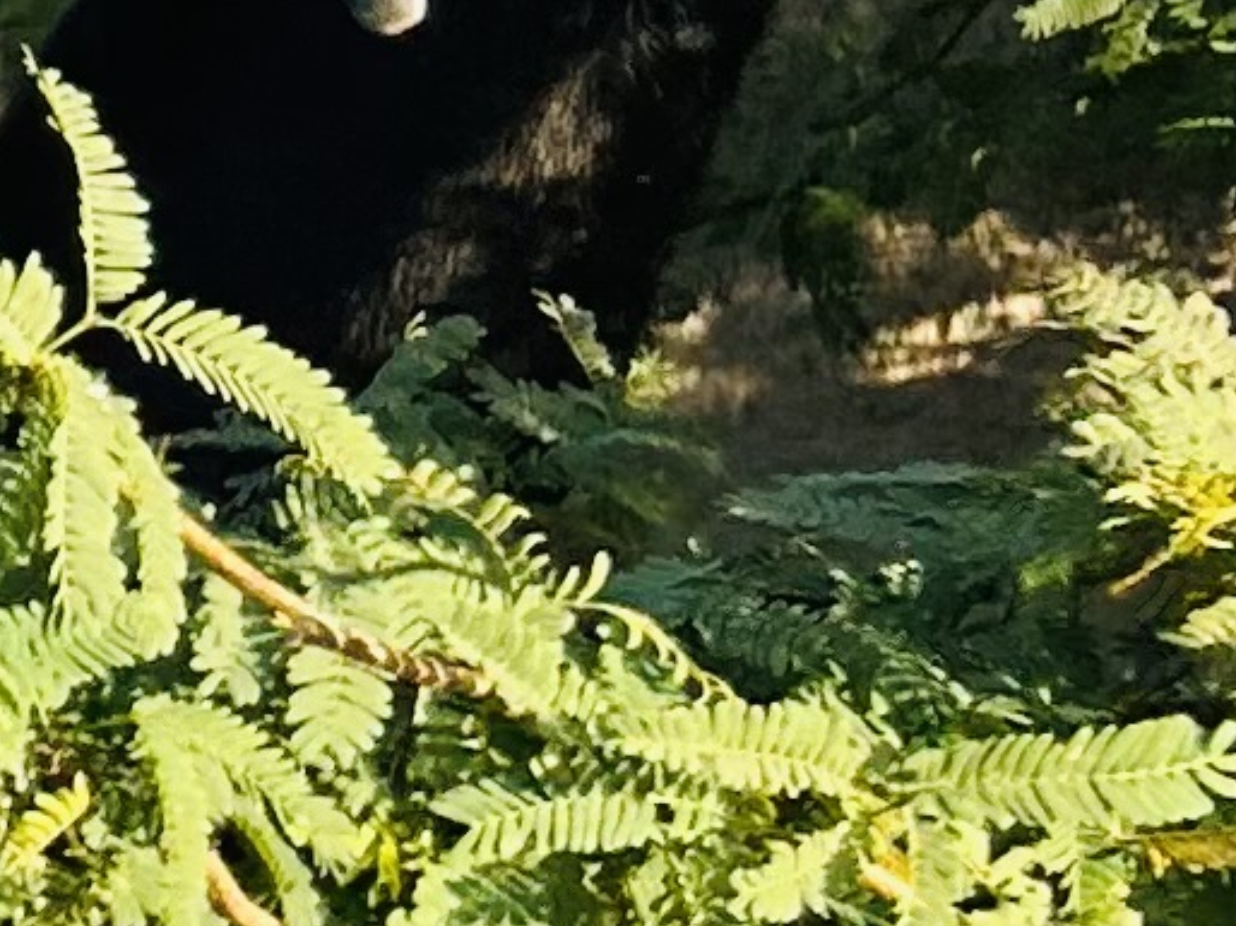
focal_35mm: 204
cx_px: -3376
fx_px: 7281
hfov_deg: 7.5
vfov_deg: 7.3
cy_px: 666
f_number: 1.5
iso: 50
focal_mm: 5.7
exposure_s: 1/1135
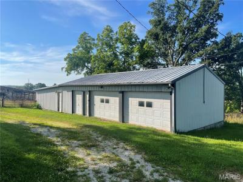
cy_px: 91
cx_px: 122
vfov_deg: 53.1
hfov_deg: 67.3
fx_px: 183
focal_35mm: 26
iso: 32
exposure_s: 1/2959
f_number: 1.6
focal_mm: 4.2
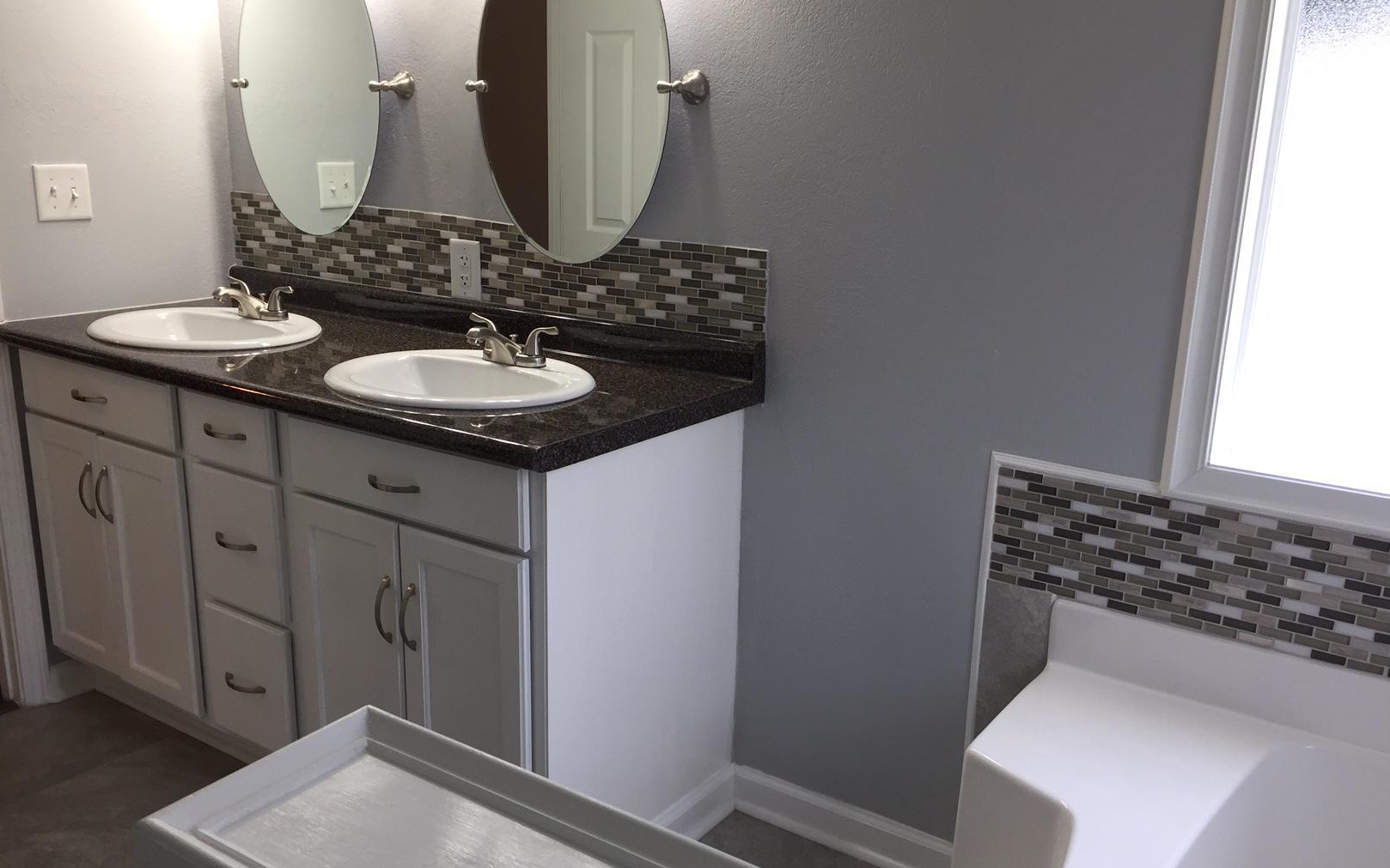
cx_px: 695
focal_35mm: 31
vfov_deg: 40.5
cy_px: 476
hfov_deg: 61.2
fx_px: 1174
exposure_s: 1/60
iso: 40
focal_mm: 4.15
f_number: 2.2
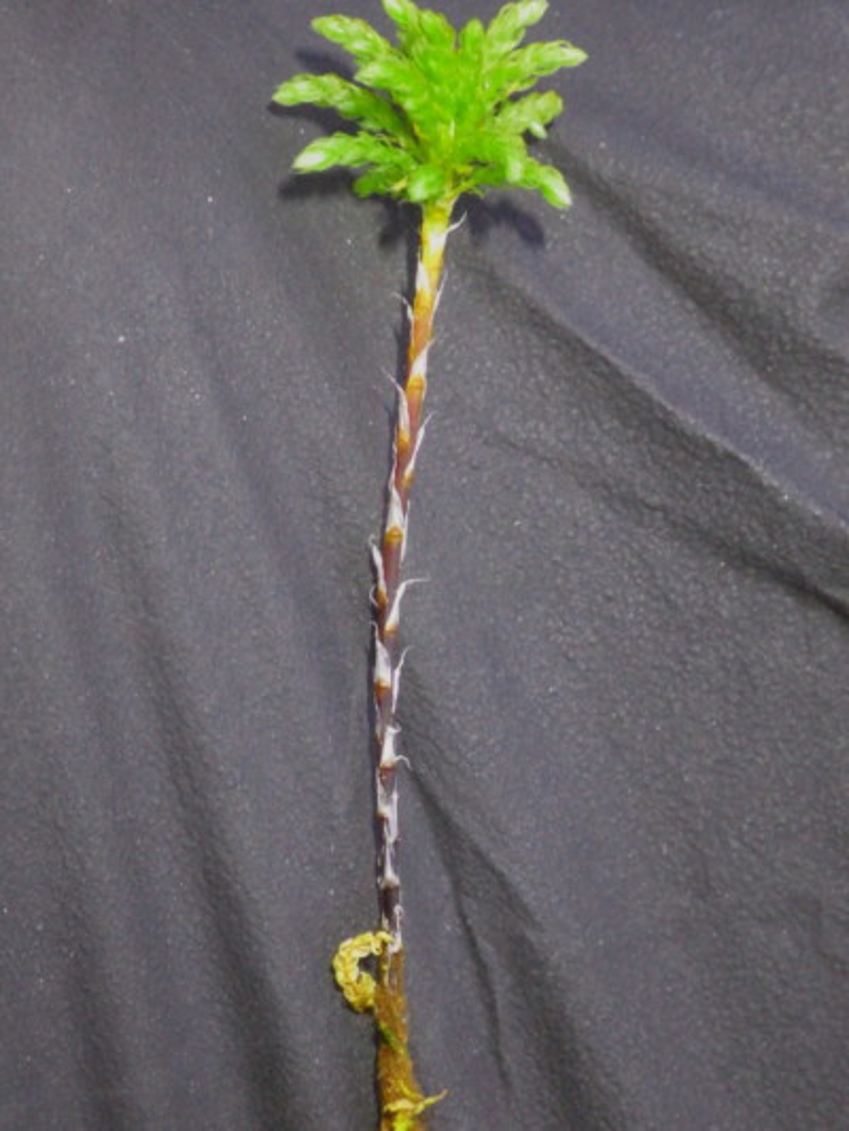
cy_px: 566
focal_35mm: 100
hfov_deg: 14.8
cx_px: 424
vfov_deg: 19.6
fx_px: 3269
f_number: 6.5
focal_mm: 18
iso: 1600
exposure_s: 1/125
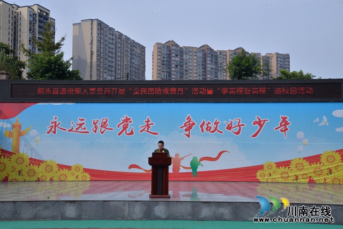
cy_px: 114
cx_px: 172
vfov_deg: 33.4
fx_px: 381
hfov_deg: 48.4
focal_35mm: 40
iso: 1250
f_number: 16
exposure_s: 1/1000
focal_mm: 40
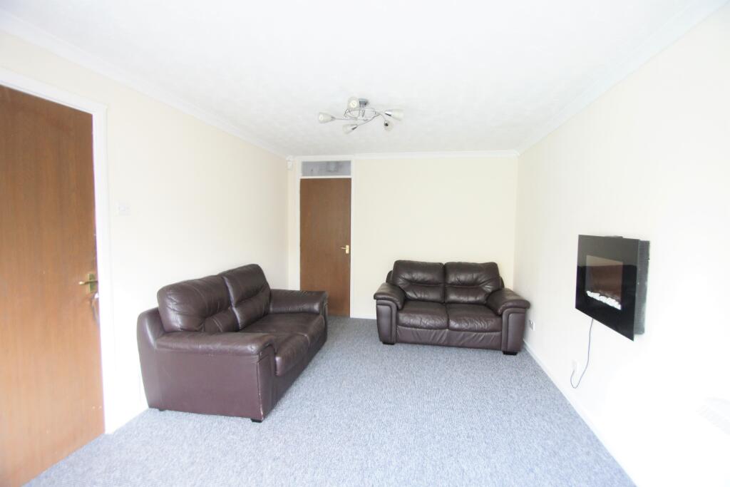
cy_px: 244
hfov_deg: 100.4
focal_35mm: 15
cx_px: 365
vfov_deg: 77.3
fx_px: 304
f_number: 3.5
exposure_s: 1/5
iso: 1600
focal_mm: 10
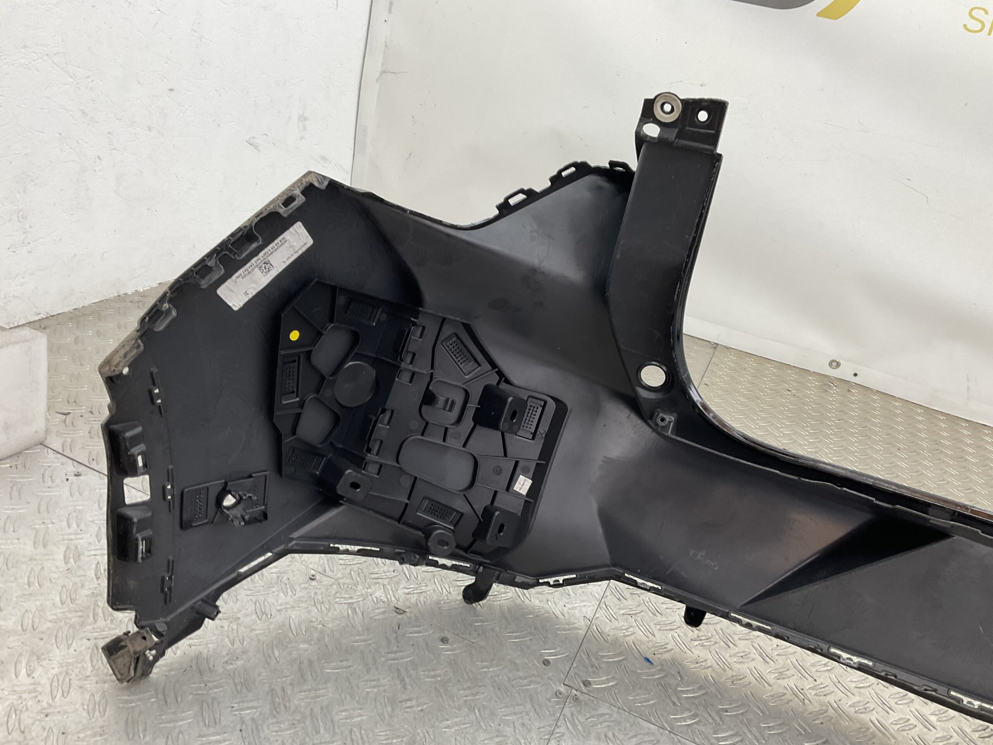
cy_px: 372
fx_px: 832
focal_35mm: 29
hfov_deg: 61.7
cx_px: 496
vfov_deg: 48.2
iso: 40
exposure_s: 1/120
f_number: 1.8
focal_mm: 3
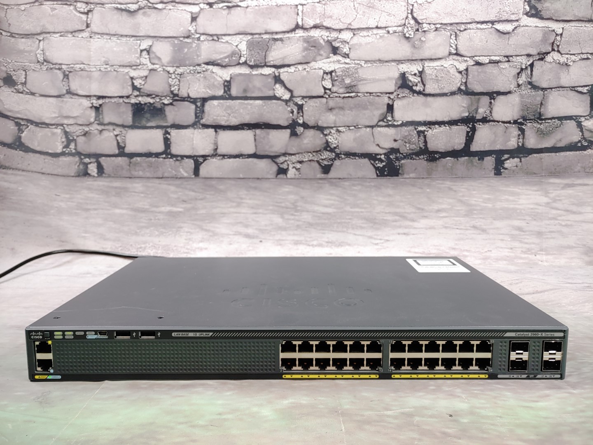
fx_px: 445
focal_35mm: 26
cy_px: 222
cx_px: 296
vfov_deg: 53.1
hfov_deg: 67.3
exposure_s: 1/60
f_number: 1.8
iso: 50
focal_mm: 4.36
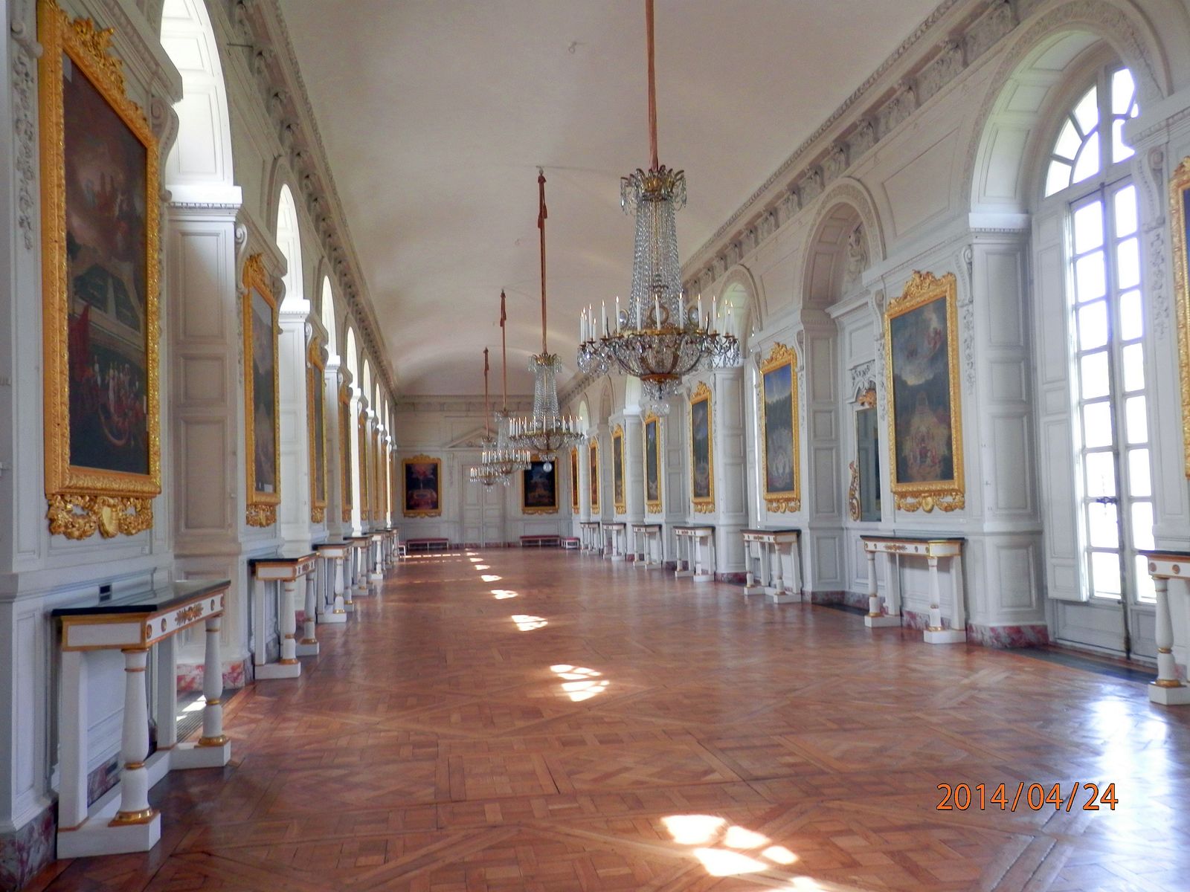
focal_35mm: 27
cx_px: 595
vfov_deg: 51.4
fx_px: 928
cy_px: 446
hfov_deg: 65.3
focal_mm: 5
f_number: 3.2
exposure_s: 1/50
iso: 125
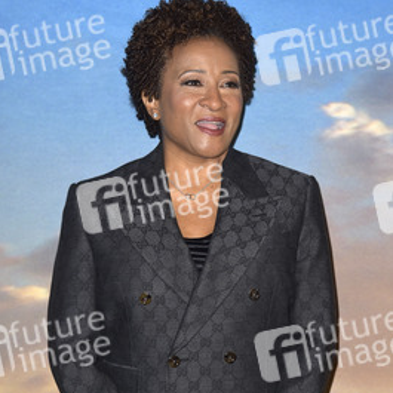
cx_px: 196
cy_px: 273
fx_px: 1914
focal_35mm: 149
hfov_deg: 11.7
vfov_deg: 11.7
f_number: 6.3
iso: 320
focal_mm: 116
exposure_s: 1/250
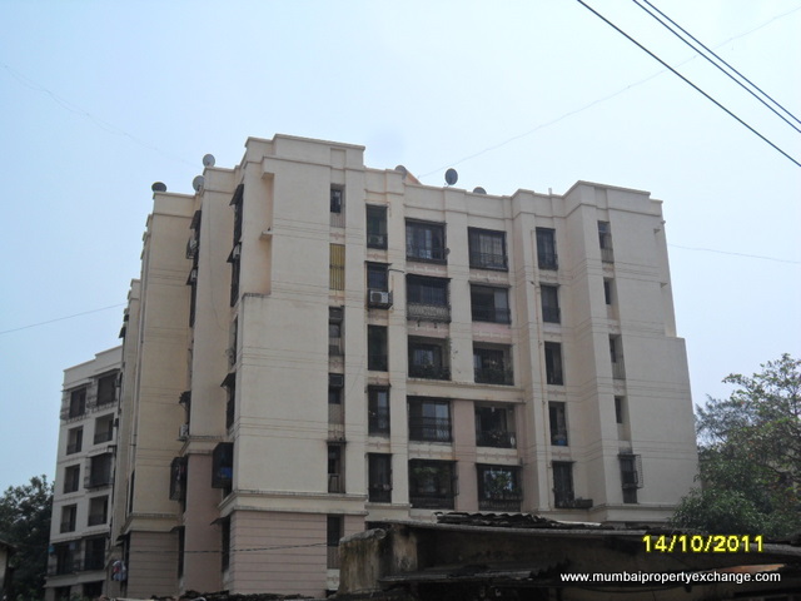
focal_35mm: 44
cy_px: 300
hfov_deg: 42.9
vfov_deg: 32.9
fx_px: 1018
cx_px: 400
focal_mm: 7.8
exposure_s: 1/1000
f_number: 4.5
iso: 100
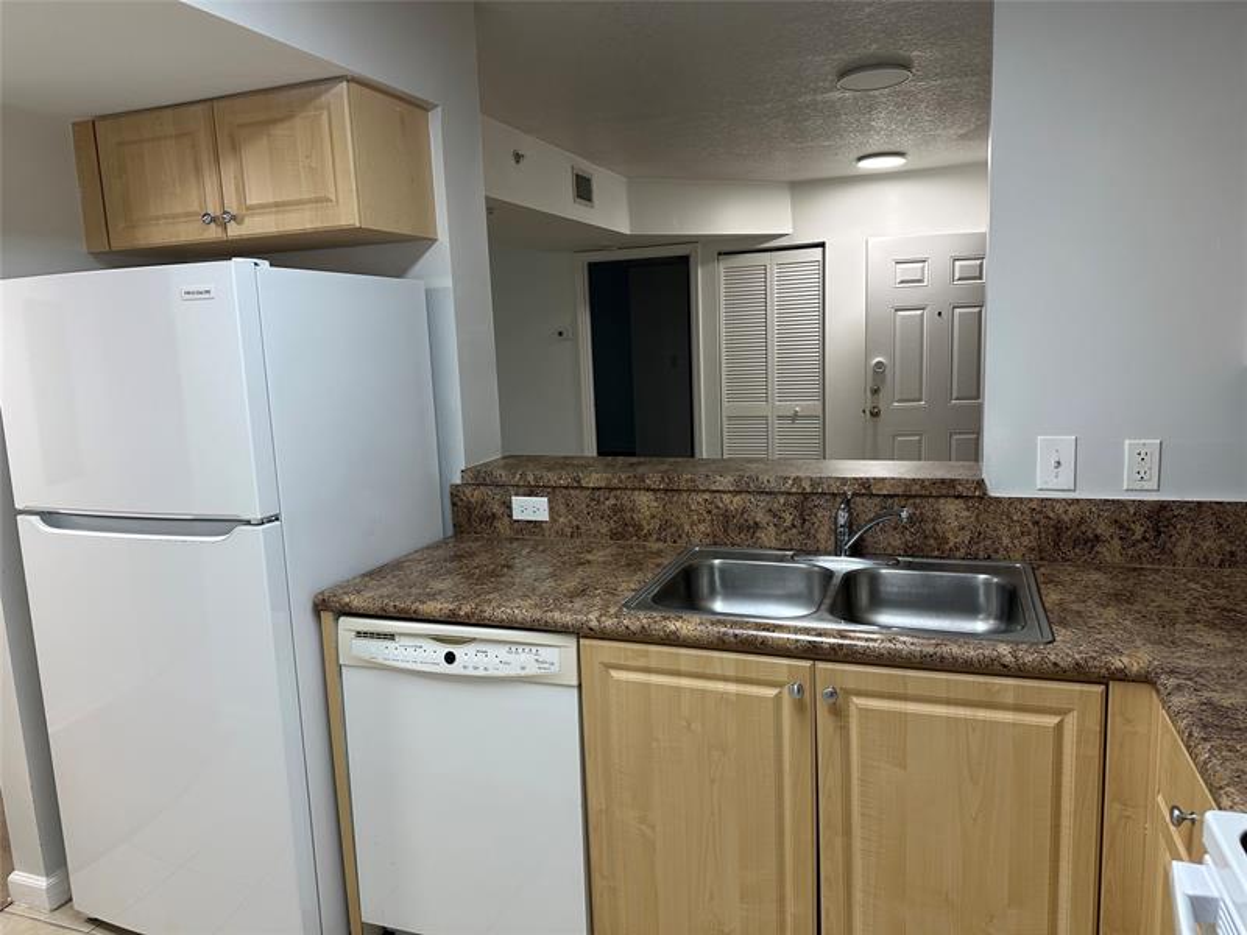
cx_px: 624
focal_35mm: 24
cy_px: 468
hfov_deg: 71.6
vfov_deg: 56.8
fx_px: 865
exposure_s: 1/120
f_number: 1.78
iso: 125
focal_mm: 6.86
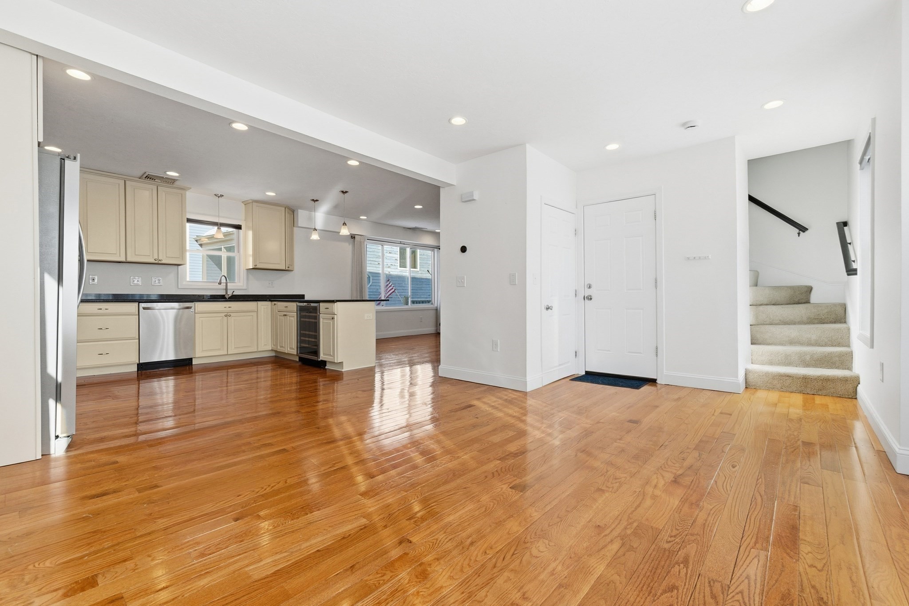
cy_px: 303
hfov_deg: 100.4
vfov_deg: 77.3
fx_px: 379
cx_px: 454
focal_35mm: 15
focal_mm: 10
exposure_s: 1/160
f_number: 11
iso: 100
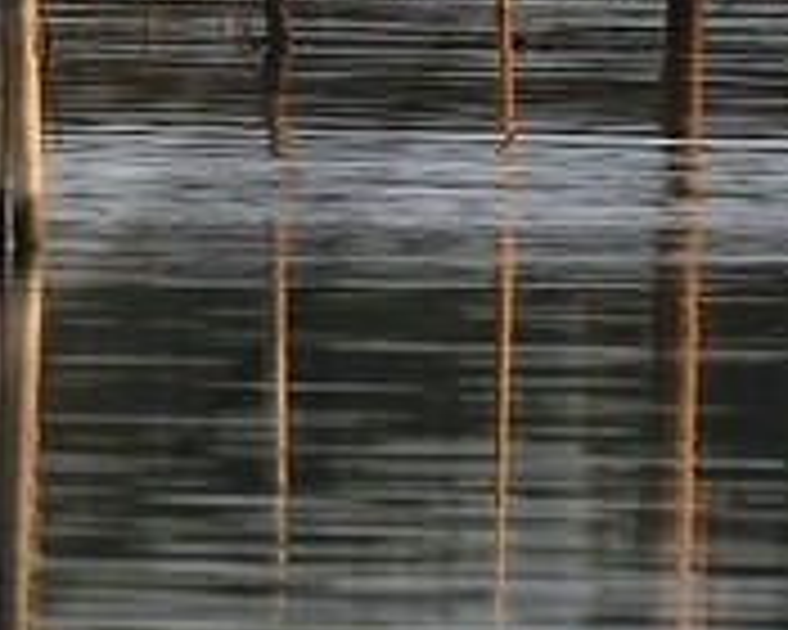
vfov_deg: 0.6
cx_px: -1270
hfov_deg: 0.8
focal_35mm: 2402
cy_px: -724
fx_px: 56019
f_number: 8
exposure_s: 1/320
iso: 400
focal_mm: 280
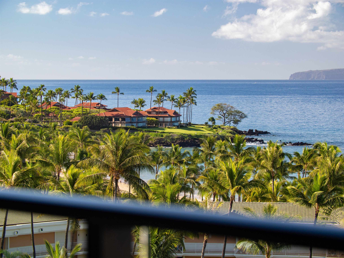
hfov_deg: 14.7
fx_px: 1332
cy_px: 129
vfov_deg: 11.1
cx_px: 172
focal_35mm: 134
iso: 400
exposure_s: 1/400
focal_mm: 67
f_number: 5.6
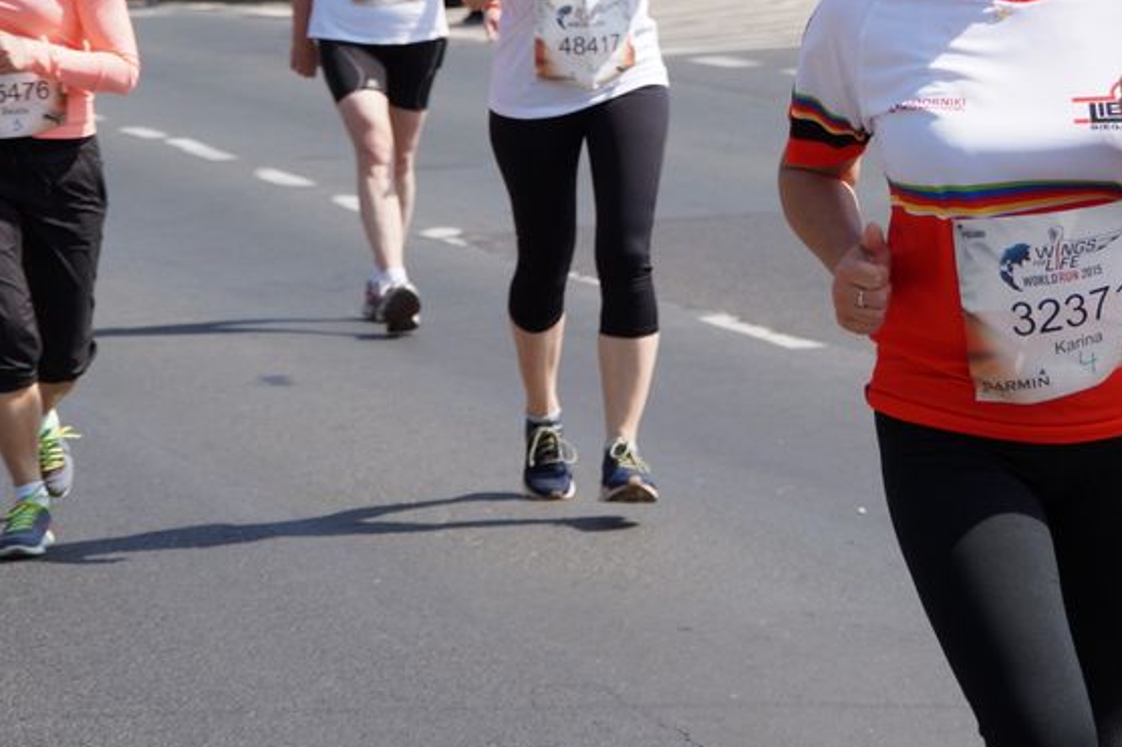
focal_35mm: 207
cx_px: 967
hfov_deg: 9.9
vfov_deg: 6.6
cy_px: 109
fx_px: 6447
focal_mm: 75
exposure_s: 1/2000
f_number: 5.6
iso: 400
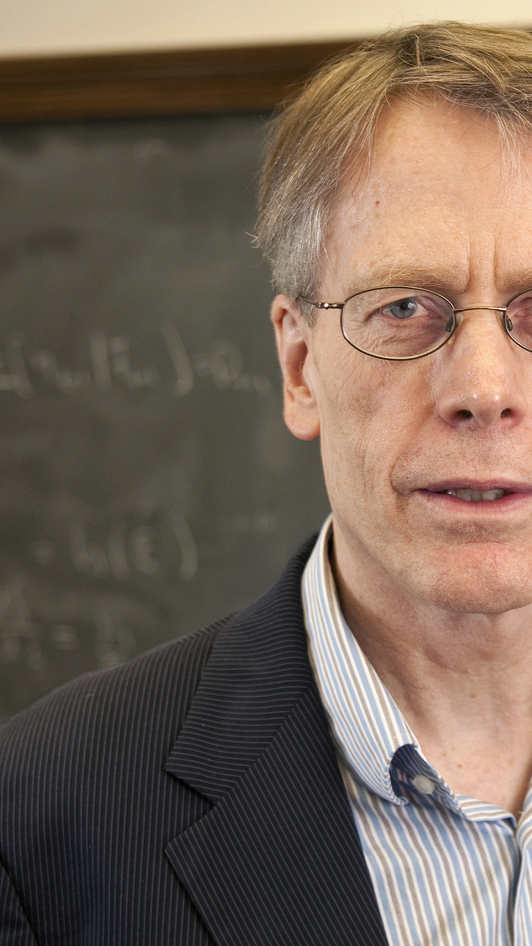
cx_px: 574
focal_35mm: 105
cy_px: 476
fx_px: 2634
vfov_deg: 20.4
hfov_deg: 11.4
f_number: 4.5
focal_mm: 44
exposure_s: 1/50
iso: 200
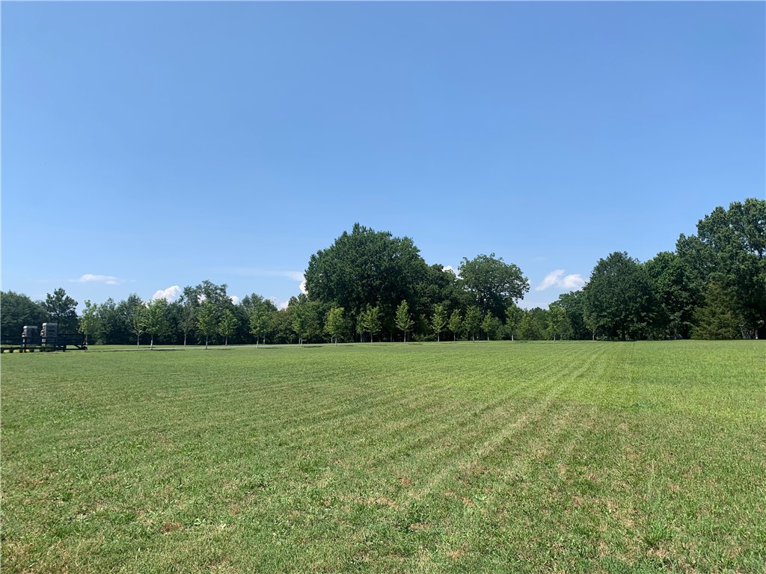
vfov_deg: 53.1
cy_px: 287
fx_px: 575
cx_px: 383
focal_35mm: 26
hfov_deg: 67.3
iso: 25
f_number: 1.8
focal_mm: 4.25
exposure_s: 1/2364
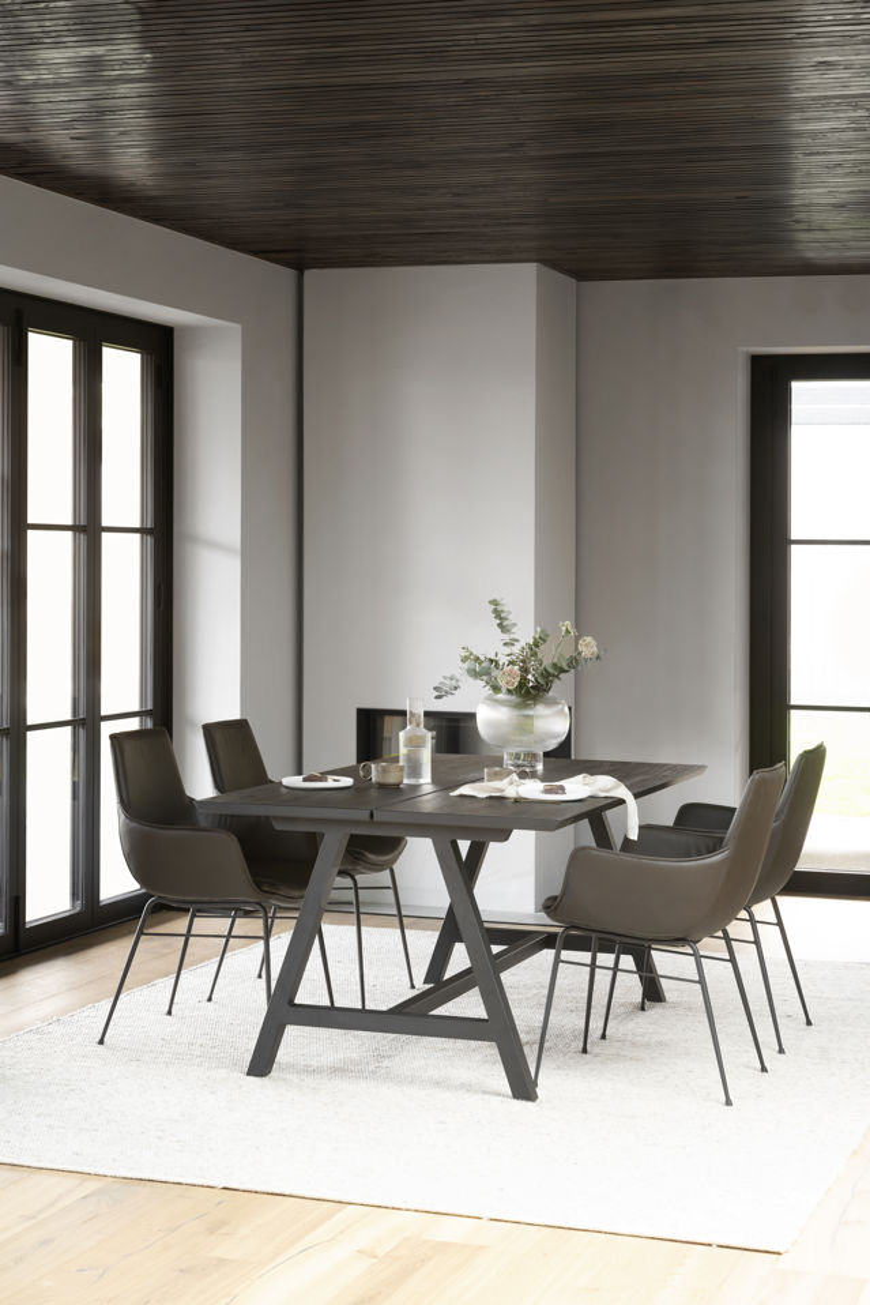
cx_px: 435
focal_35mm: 59
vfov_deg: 33.9
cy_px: 652
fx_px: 2138
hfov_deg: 23.0
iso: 100
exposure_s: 1.3
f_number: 8
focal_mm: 59
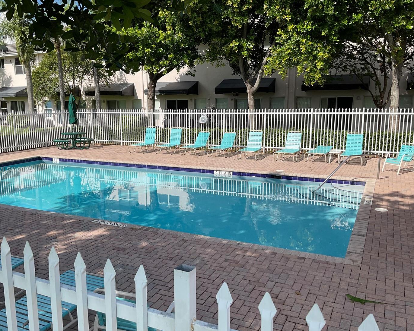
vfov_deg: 44.5
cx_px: 177
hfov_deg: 54.0
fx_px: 404
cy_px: 170
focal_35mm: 33
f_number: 1.8
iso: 16
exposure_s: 1/1984
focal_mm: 3
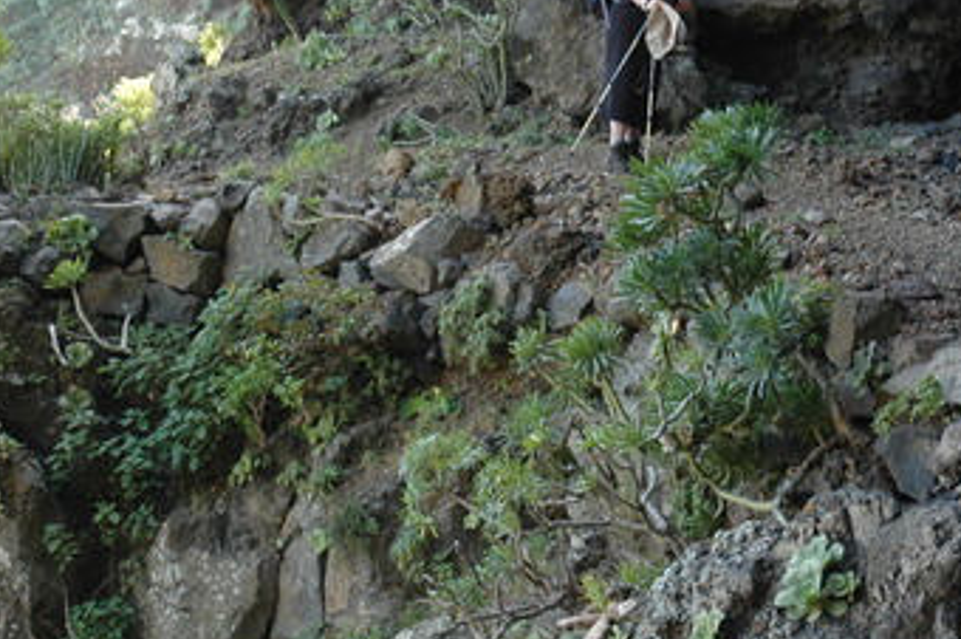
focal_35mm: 92
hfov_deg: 22.1
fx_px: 2455
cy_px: 445
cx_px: 415
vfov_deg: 14.8
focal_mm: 29
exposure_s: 1/80
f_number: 4.5
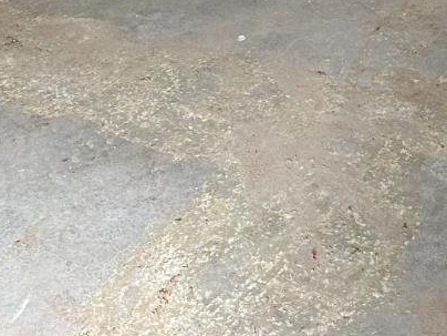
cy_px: -268
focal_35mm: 89
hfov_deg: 21.6
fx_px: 1149
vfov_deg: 14.6
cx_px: 391
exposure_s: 1/121
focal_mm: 6.86
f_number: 1.78
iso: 200
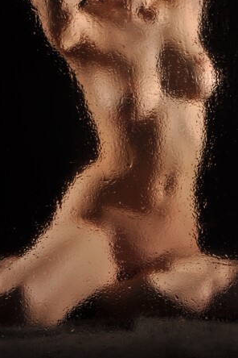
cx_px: 119
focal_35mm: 160
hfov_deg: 8.6
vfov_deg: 12.9
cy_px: 177
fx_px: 1582
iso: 200
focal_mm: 105
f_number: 16
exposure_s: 1/2
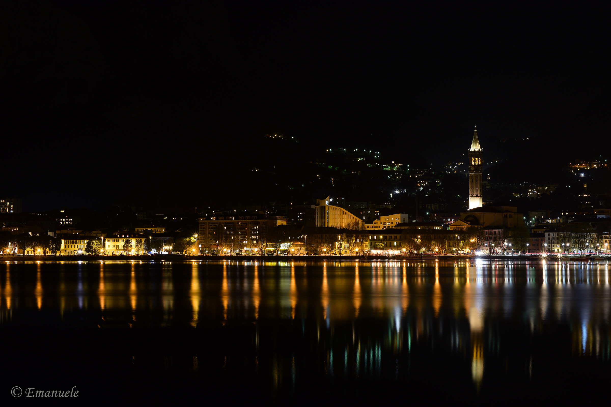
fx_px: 1273
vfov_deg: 18.2
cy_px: 204
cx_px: 306
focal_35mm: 75
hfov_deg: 27.0
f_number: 11
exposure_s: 30
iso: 100
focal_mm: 50
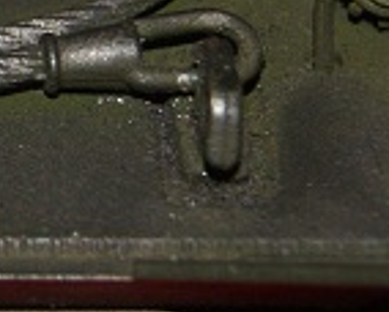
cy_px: -56
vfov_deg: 3.3
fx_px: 5419
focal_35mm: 470
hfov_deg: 4.1
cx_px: -175
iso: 400
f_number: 8
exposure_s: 1/80
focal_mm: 50
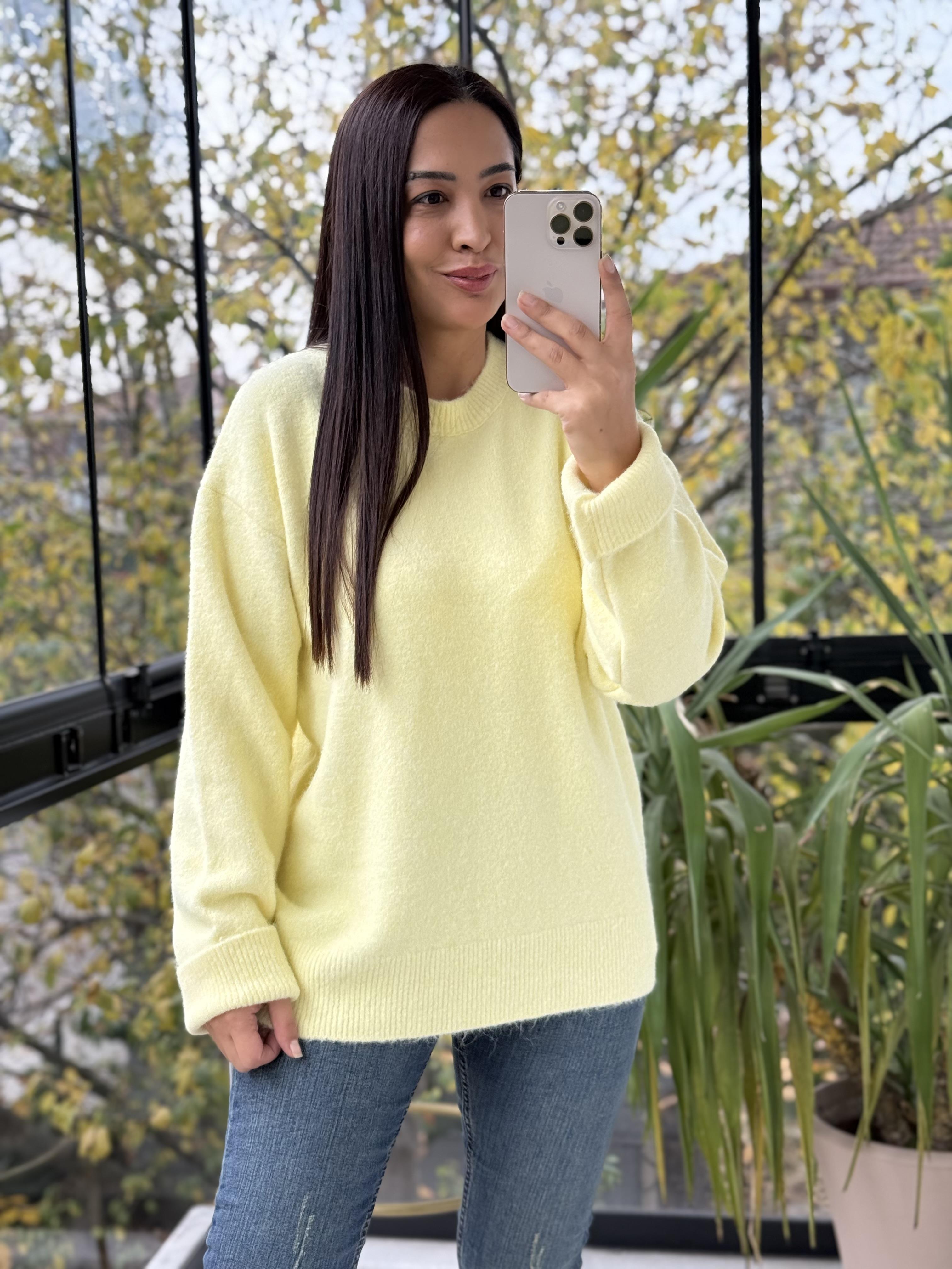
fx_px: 1760
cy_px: 634
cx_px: 476
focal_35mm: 48
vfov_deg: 39.7
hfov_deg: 30.3
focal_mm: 6.76
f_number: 1.78
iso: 100
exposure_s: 1/242
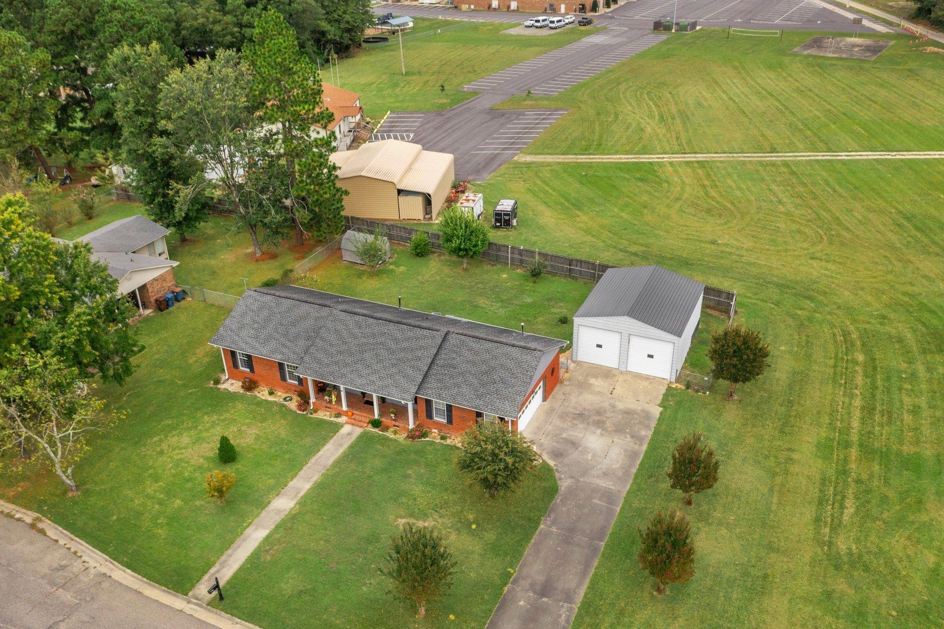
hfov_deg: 61.9
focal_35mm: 30
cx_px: 460
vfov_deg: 43.6
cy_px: 324
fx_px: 786
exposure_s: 1/1000
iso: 100
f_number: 3.5
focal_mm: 10.26
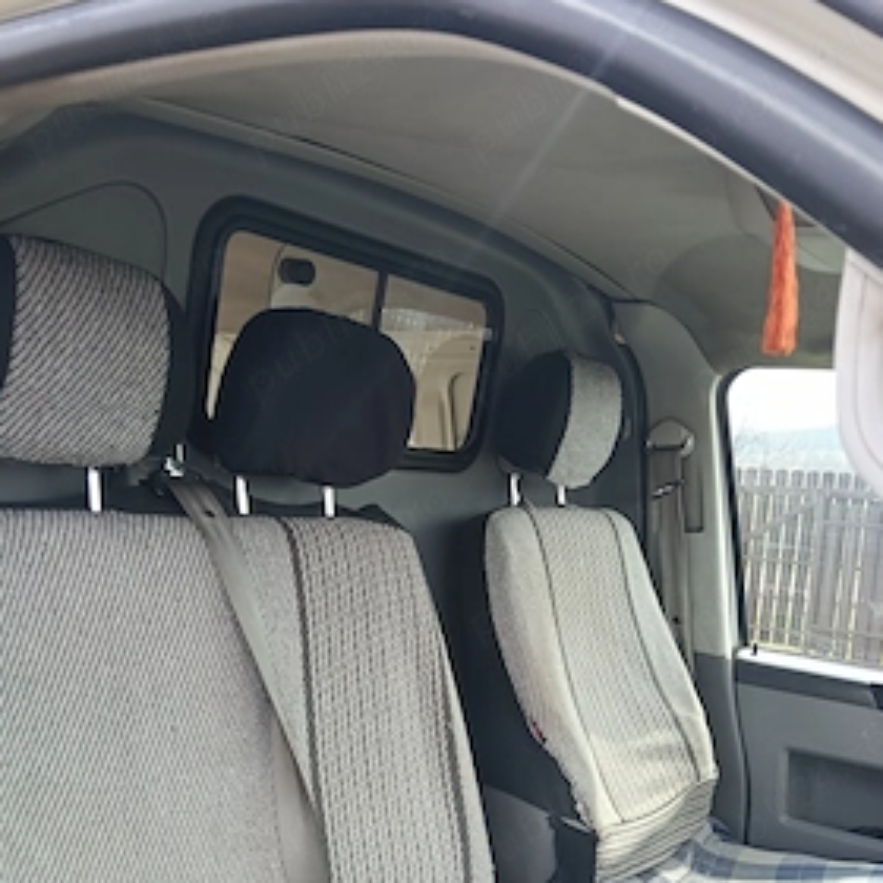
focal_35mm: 34
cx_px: 457
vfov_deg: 47.4
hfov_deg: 48.4
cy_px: 612
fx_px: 981
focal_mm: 3.98
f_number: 1.8
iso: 100
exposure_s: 1/100
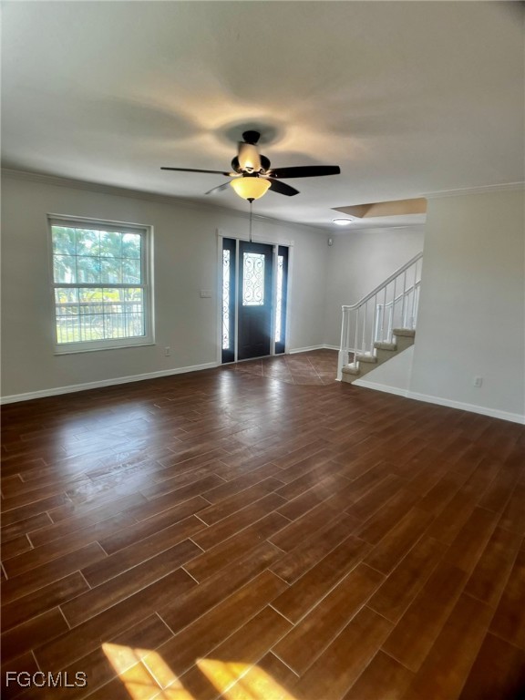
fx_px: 526
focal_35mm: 26
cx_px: 262
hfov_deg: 53.1
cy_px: 350
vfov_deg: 67.3
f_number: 1.6
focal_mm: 5.1
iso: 100
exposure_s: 1/120
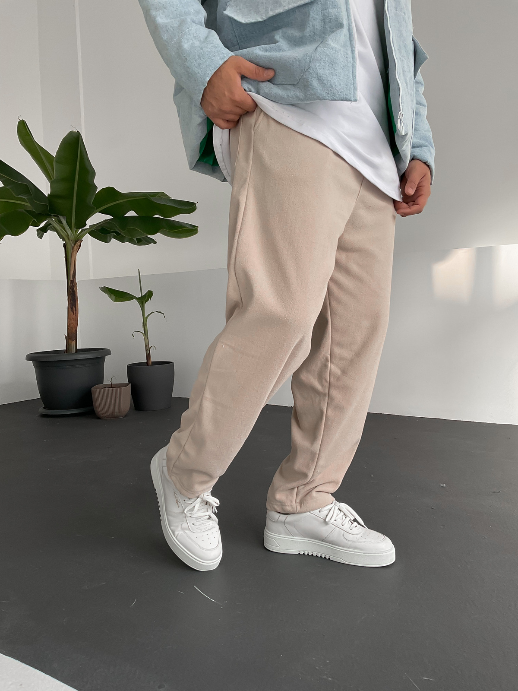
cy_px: 346
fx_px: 579
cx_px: 259
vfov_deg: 61.7
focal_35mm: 29
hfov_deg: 48.2
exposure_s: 1/120
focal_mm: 3
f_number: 1.8
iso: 40
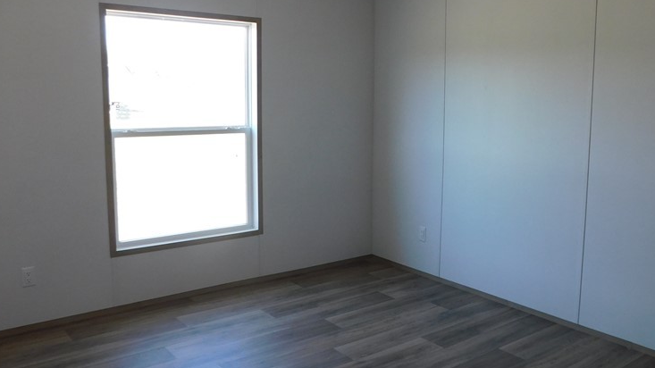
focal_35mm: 35
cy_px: 173
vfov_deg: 33.7
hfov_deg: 55.9
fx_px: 608
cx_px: 416
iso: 125
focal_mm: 4
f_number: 3
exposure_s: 1/60
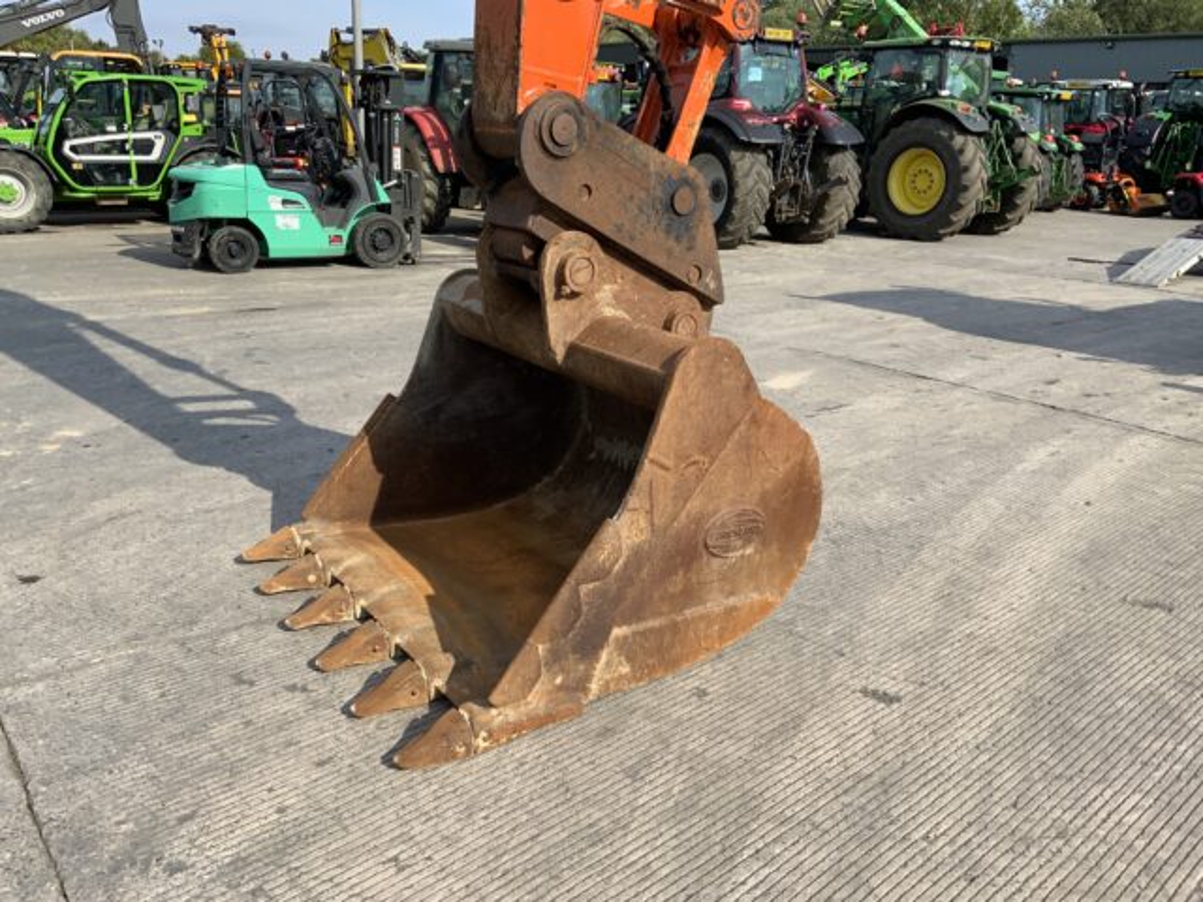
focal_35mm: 29
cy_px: 451
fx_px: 1008
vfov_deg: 48.2
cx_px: 602
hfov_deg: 61.7
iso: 16
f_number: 1.8
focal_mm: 3
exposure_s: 1/1195
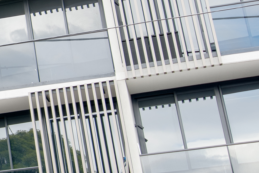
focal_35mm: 113
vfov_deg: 12.1
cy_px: 50
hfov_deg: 16.1
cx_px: -163
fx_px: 813
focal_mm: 17
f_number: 9
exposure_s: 1/6
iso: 100
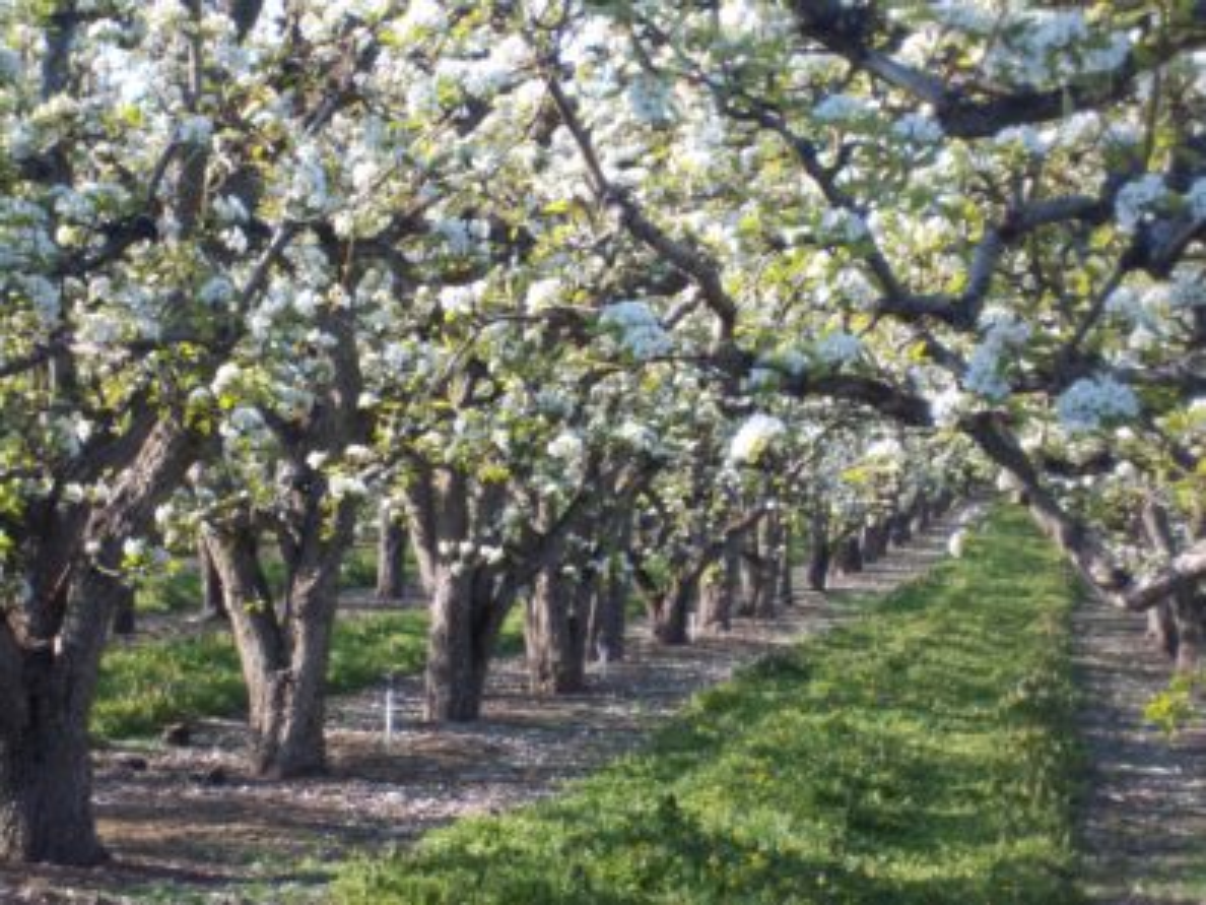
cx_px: 603
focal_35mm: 140
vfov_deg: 10.6
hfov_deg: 14.1
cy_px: 452
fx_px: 4878
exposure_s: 1/60
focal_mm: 25.25
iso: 64
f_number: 5.9
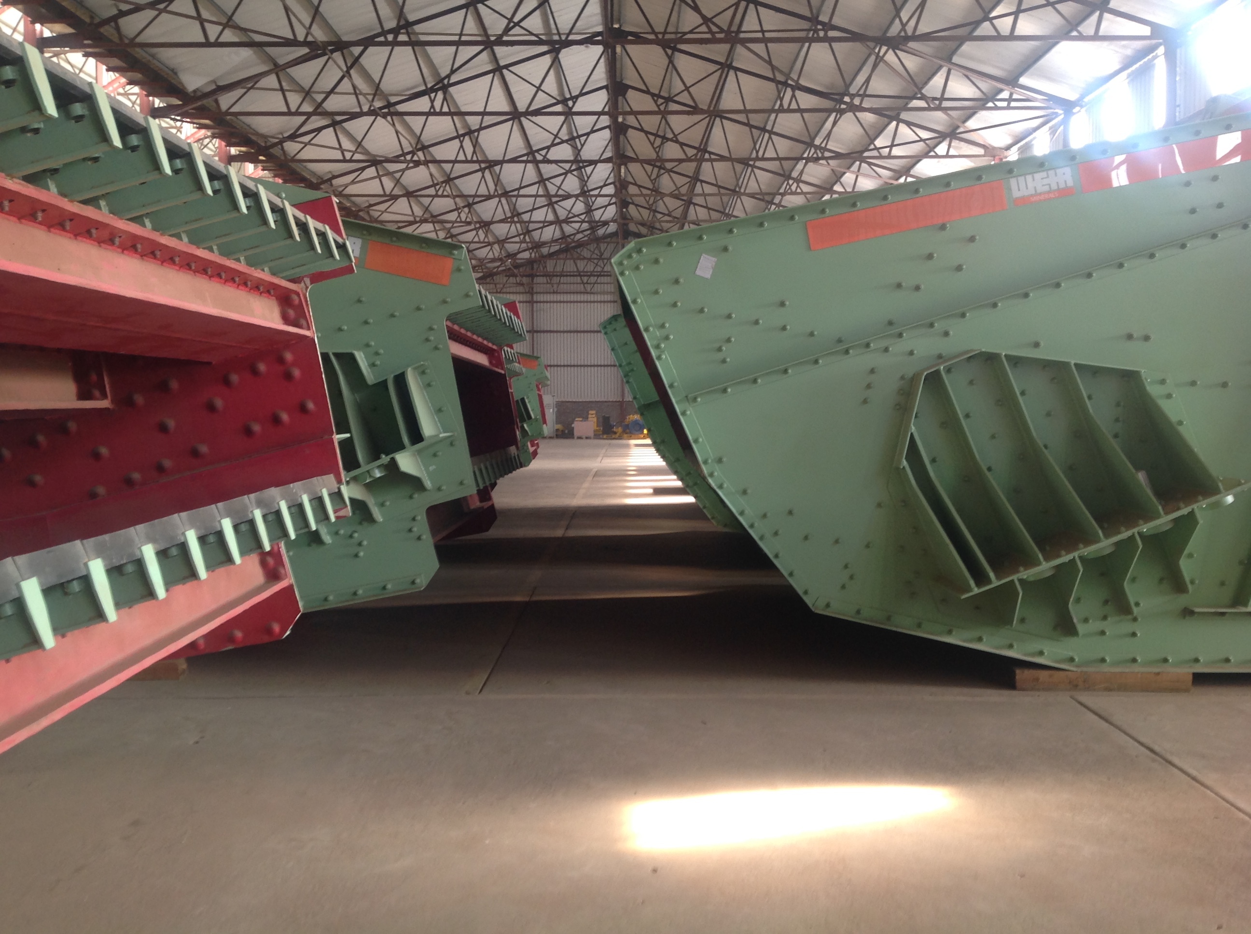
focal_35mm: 35
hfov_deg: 52.7
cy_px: 467
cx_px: 626
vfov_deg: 40.6
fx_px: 1263
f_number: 2.4
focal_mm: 4.28
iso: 50
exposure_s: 1/15
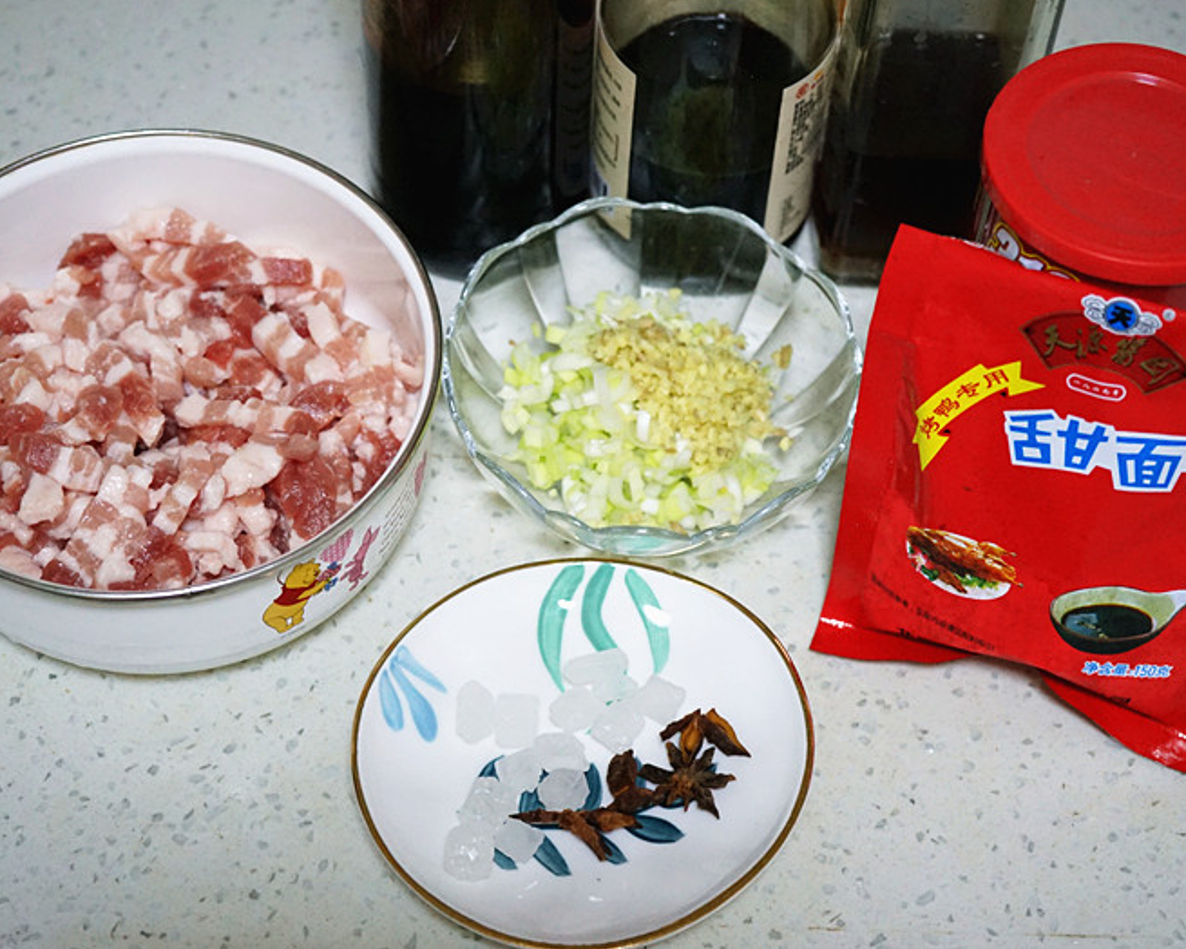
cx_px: 603
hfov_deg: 30.0
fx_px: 2211
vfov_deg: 24.2
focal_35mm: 63
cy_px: 470
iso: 6400
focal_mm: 55
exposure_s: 1/50
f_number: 5
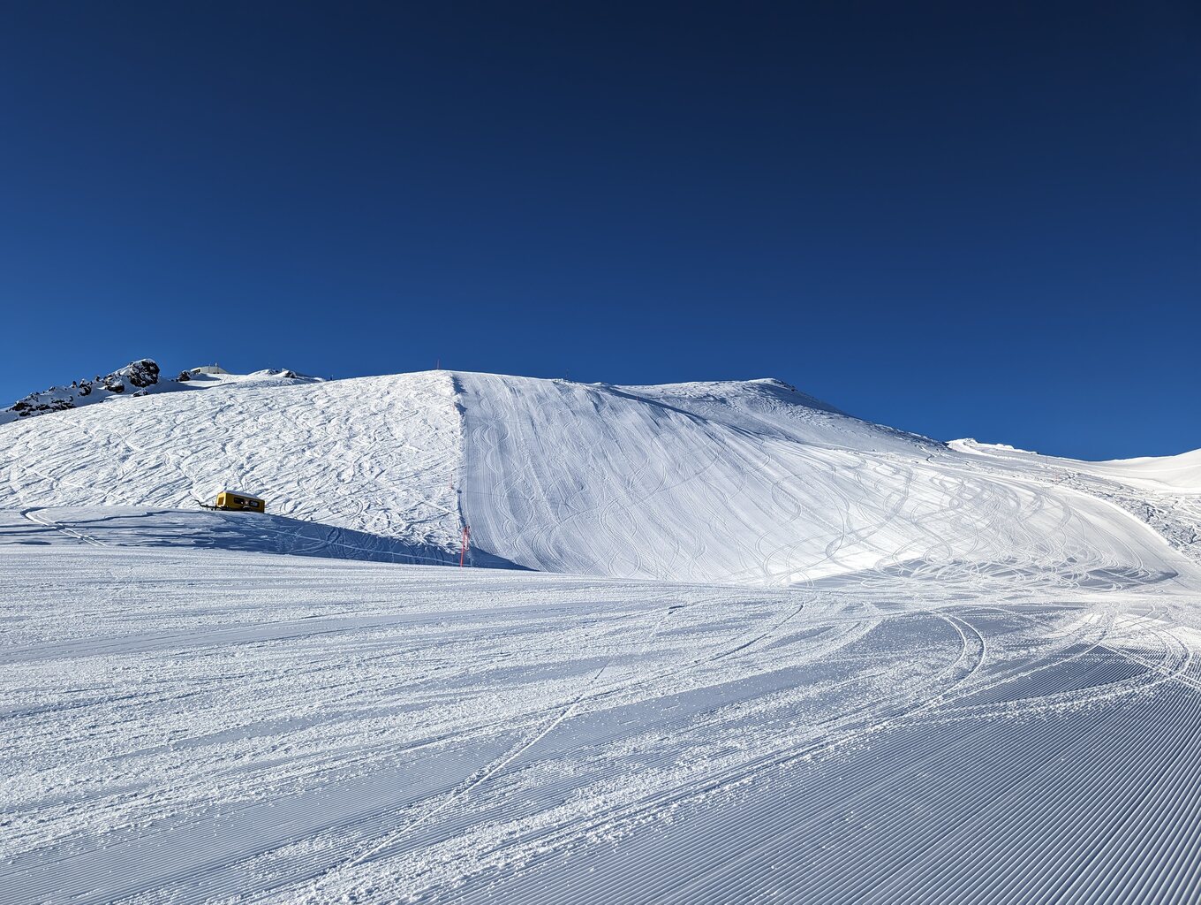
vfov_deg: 56.9
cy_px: 452
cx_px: 600
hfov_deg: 71.5
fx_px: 834
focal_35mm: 24
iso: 25
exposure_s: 1/1431
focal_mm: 6.9
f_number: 1.68
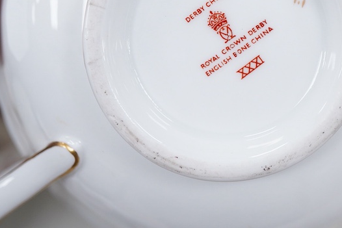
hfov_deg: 26.1
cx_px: 241
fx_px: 732
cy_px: 48
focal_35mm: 77
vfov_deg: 17.6
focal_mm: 30
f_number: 9
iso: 1250
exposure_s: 1/125
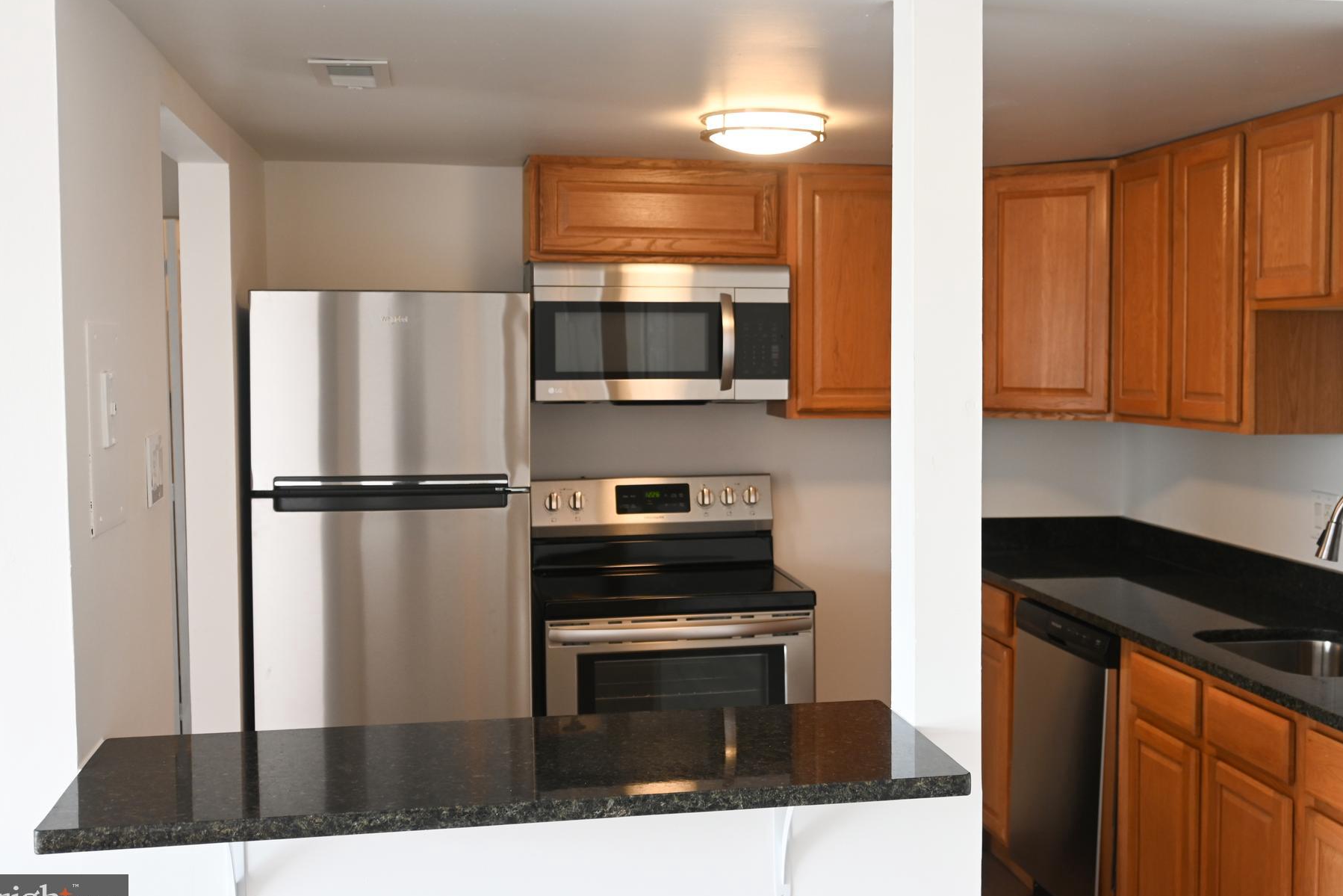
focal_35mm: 41
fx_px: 1530
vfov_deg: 32.6
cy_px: 419
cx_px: 728
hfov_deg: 47.4
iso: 200
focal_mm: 24
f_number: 4.2
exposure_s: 1/40
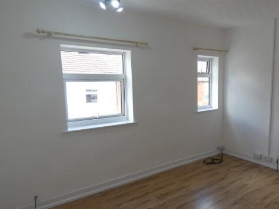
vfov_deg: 51.3
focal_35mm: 27
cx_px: 184
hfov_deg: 63.8
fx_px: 218
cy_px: 116
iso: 80
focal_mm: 3.6
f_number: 2.8
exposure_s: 1/80
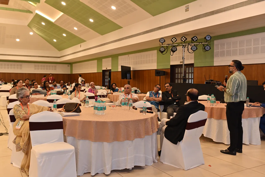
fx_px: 258
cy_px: 88
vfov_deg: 37.8
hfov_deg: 54.4
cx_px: 132
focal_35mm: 35
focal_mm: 35
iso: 1000
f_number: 4
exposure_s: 1/125
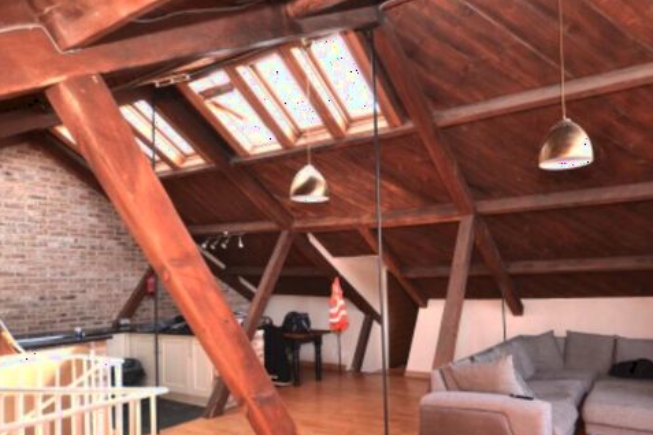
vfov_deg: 56.6
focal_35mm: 22
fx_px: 399
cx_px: 411
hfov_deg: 77.1
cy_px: 270
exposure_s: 1/100
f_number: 5.6
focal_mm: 10
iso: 400
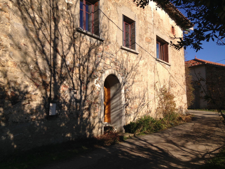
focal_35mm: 33
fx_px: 214
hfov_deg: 55.4
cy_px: 84
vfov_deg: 42.9
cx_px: 112
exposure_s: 1/1938
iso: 50
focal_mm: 4.12
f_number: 2.4
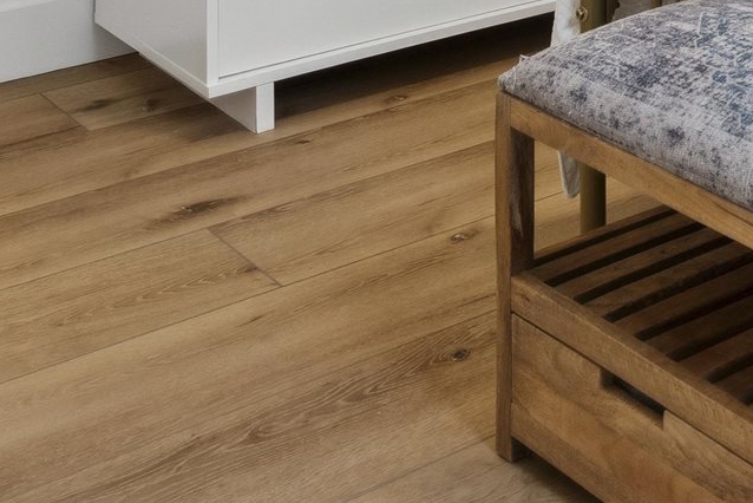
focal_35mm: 77
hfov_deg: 23.3
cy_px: -431
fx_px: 1611
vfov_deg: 15.1
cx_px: 974
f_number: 8
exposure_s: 1/15
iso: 640
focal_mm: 16
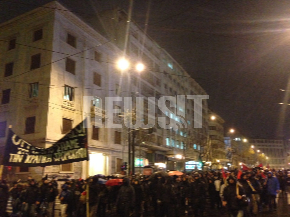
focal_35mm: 33
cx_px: 145
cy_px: 108
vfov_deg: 42.9
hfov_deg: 55.4
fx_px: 276
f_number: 2.4
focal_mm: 4.12
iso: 640
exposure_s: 1/15
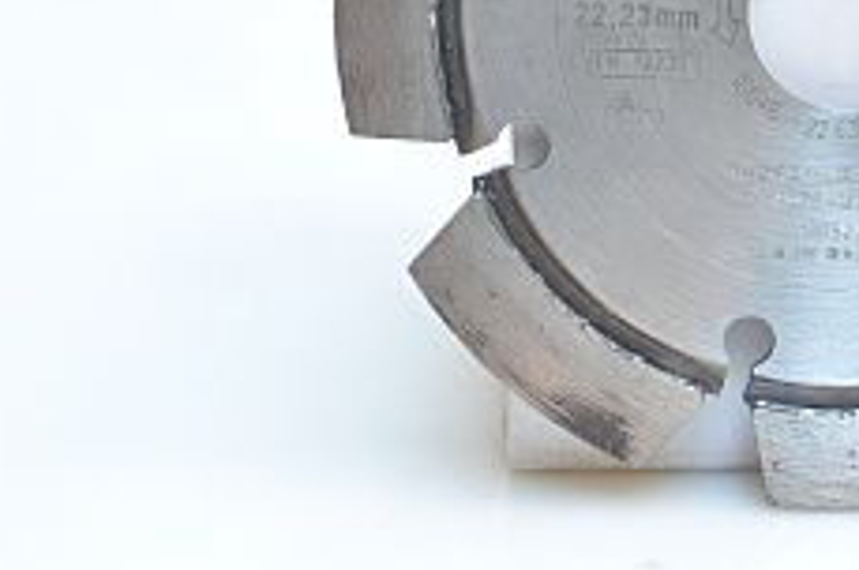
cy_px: -49
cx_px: 731
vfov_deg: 8.6
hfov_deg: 13.0
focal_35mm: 157
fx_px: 3741
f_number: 8
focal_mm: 48
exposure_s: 1/6
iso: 200
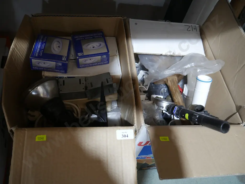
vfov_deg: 46.8
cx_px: 122
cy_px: 92
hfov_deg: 59.9
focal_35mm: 30
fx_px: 212
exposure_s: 1/60
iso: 800
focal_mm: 15
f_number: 3.6
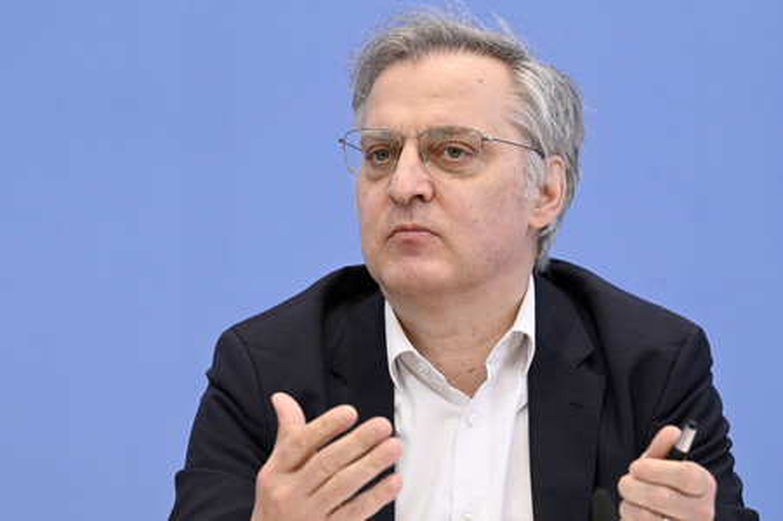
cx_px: 392
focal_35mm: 135
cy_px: 260
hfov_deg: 15.2
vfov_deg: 10.1
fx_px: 2934
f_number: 5.6
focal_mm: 135
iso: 4000
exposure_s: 1/640
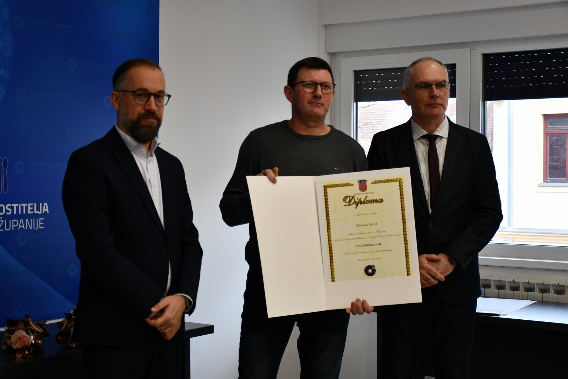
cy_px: 190
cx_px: 284
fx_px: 947
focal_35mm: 60
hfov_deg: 33.4
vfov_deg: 22.6
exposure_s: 1/250
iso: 800
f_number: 4.5
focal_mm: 40
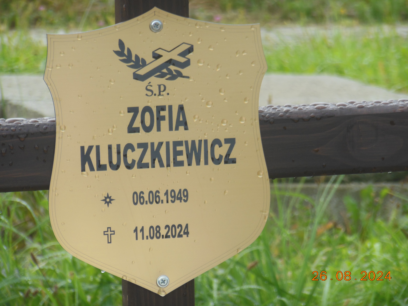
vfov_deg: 5.9
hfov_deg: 7.9
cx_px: 204
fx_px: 2947
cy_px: 153
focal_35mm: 250
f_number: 5.8
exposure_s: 1/200
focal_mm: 45
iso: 125
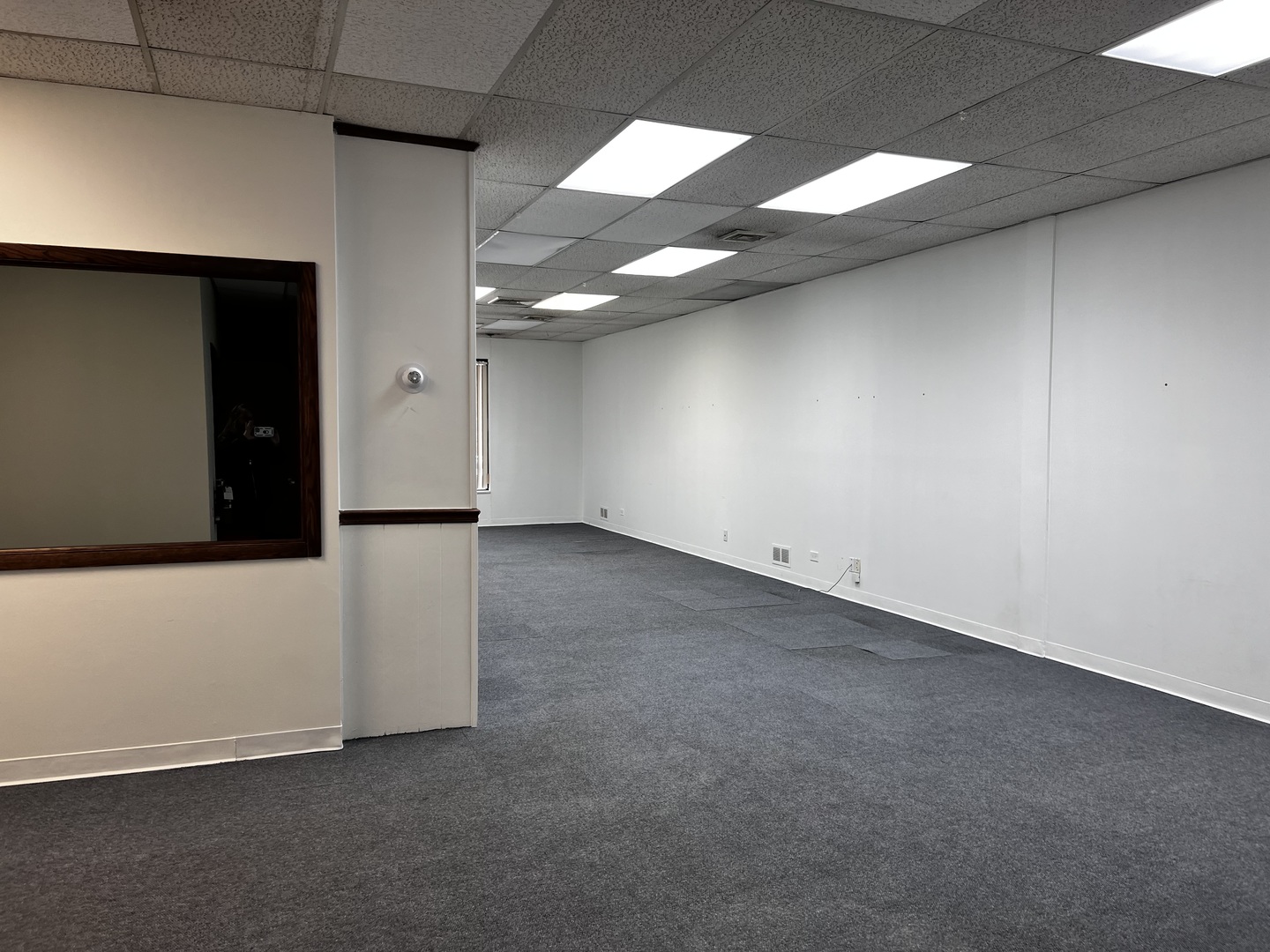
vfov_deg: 53.1
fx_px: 954
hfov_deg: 67.3
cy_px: 476
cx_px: 635
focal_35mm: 26
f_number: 1.5
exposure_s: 1/120
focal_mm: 5.7
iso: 64
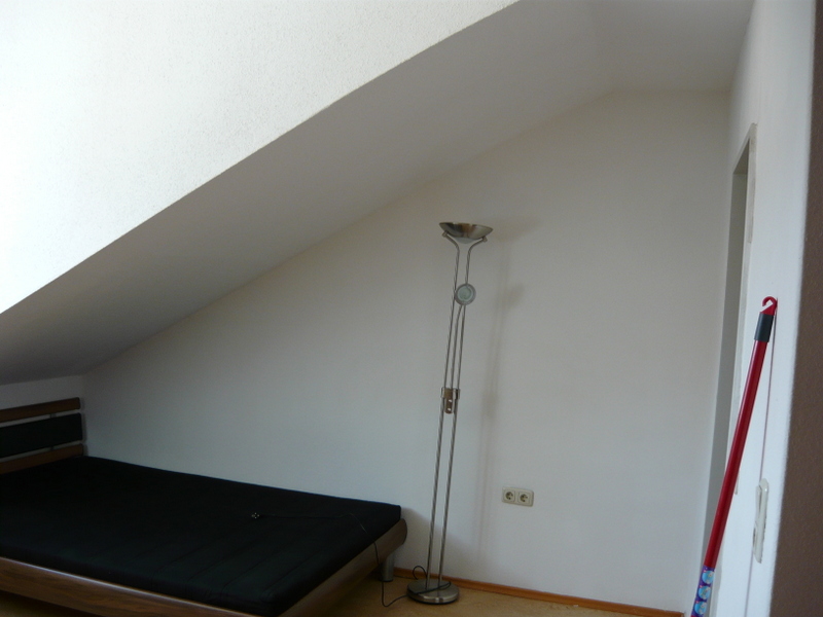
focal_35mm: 33
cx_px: 412
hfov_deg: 55.4
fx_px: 785
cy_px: 308
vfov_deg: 42.9
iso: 100
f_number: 2.8
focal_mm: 5.5
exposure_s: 1/40
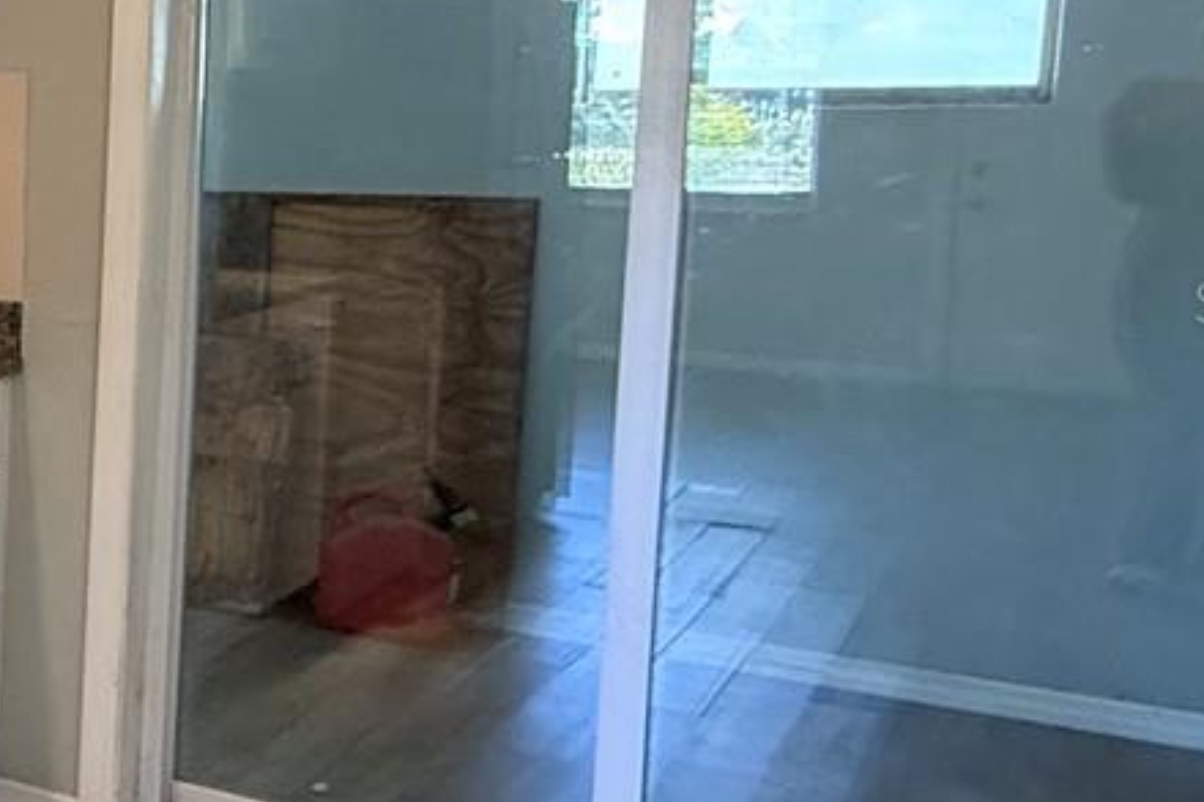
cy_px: 301
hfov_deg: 25.0
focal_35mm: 53
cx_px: -736
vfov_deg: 25.4
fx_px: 1772
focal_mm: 2.22
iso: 640
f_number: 2.2
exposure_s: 1/60
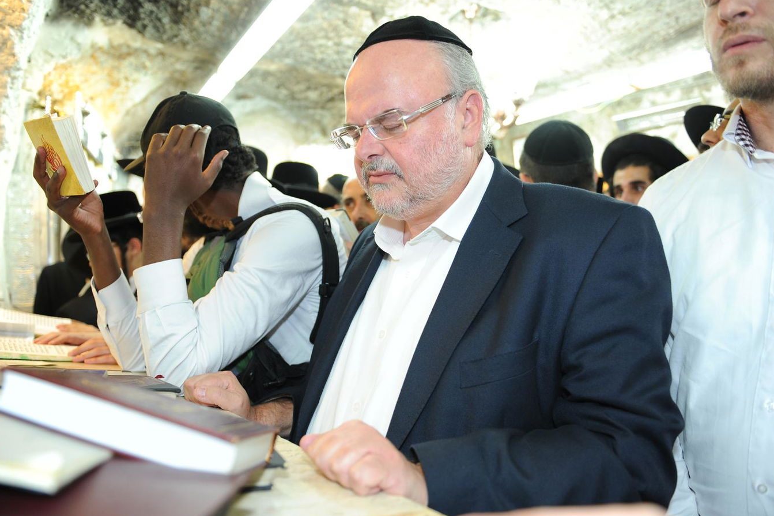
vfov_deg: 51.3
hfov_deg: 71.5
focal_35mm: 25
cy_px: 265
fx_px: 537
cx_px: 390
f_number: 2.8
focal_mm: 24
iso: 800
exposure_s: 1/125
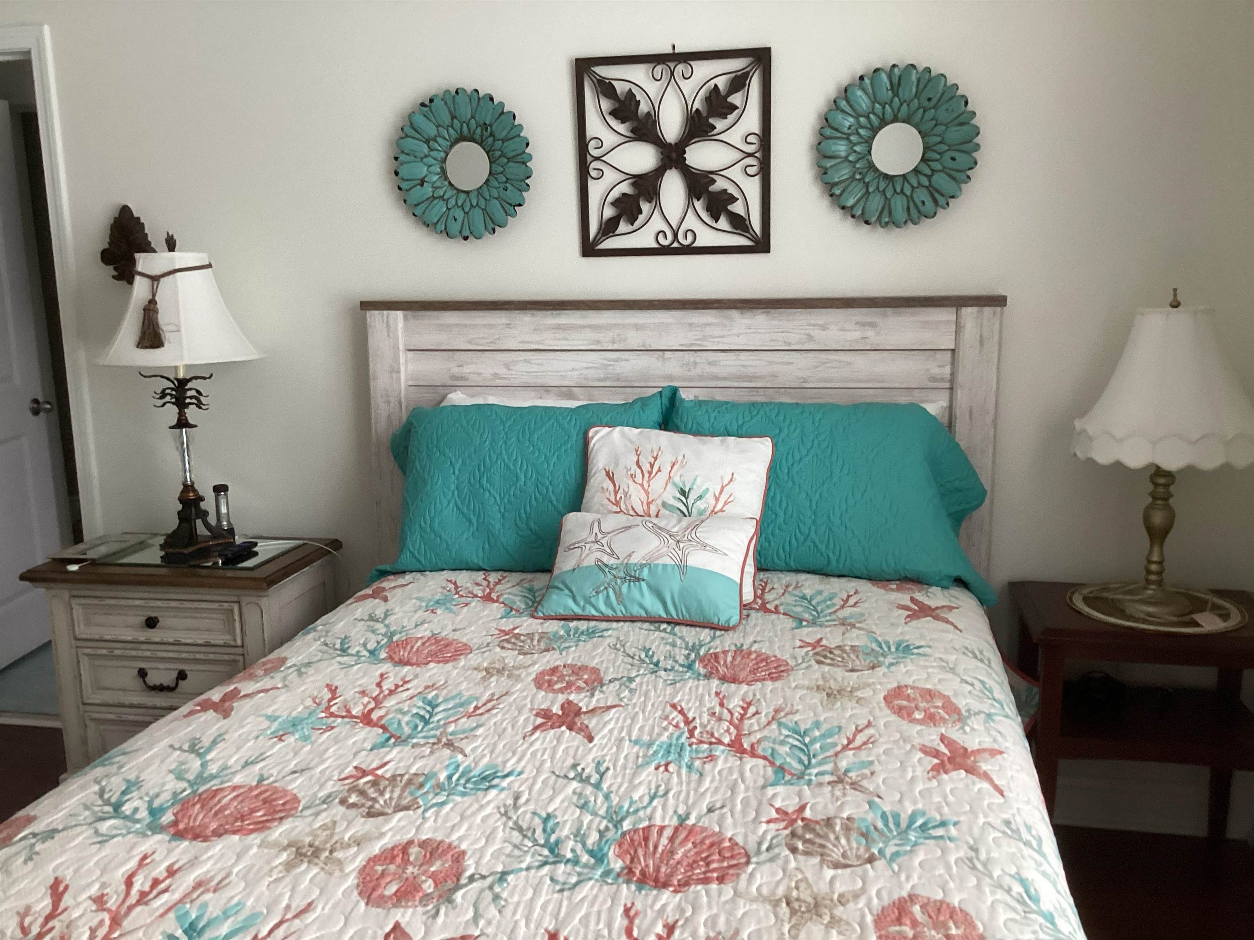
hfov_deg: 58.4
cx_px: 627
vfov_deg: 45.4
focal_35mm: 31
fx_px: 1123
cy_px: 470
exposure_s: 1/60
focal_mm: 3.3
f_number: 2.4
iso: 200
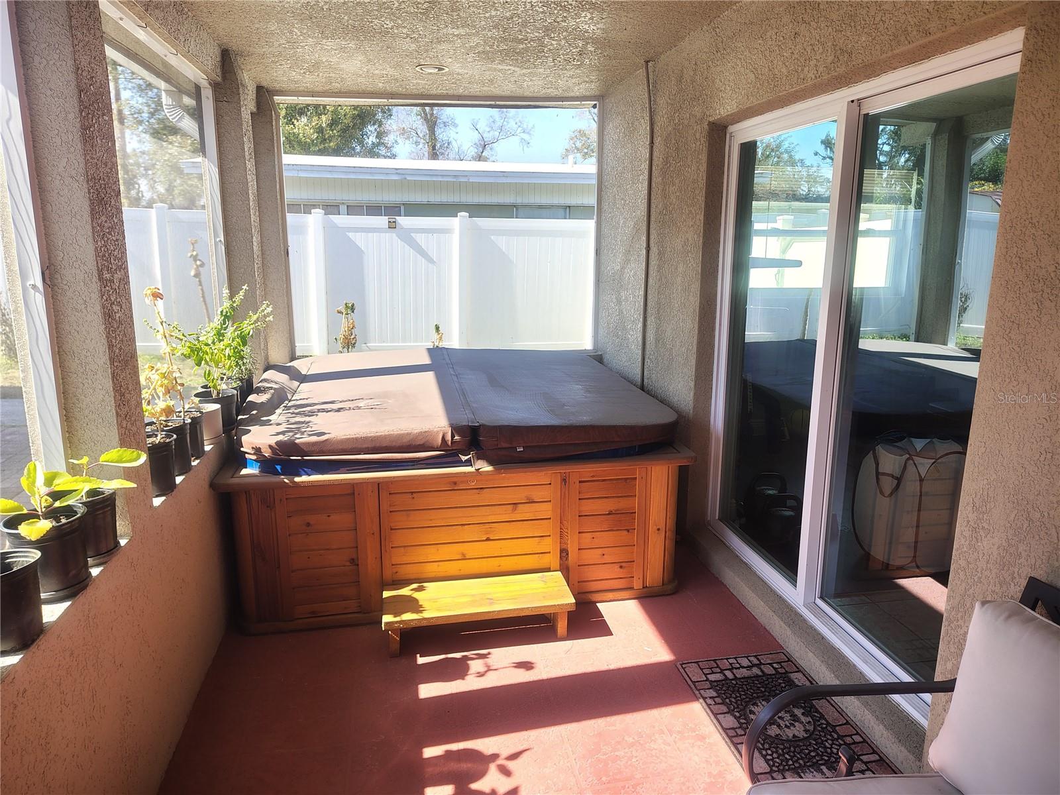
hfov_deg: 71.6
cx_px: 530
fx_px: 735
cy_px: 398
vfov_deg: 56.8
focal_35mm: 24
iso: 126
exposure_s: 1/120
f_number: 1.8
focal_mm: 5.56
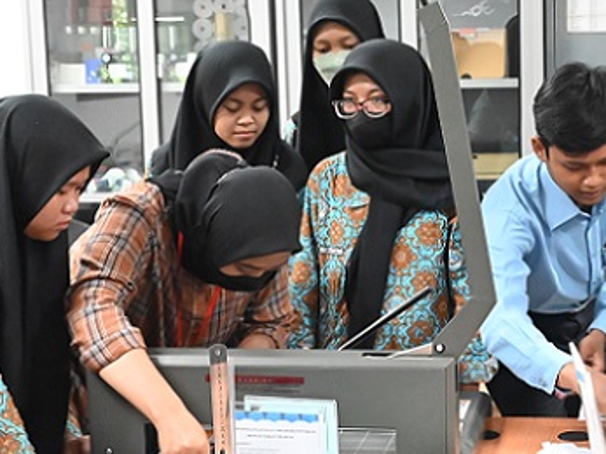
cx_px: 444
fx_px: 1488
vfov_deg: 17.3
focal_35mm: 85
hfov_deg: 22.8
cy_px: 280
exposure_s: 1/60
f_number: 4
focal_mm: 32
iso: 8000
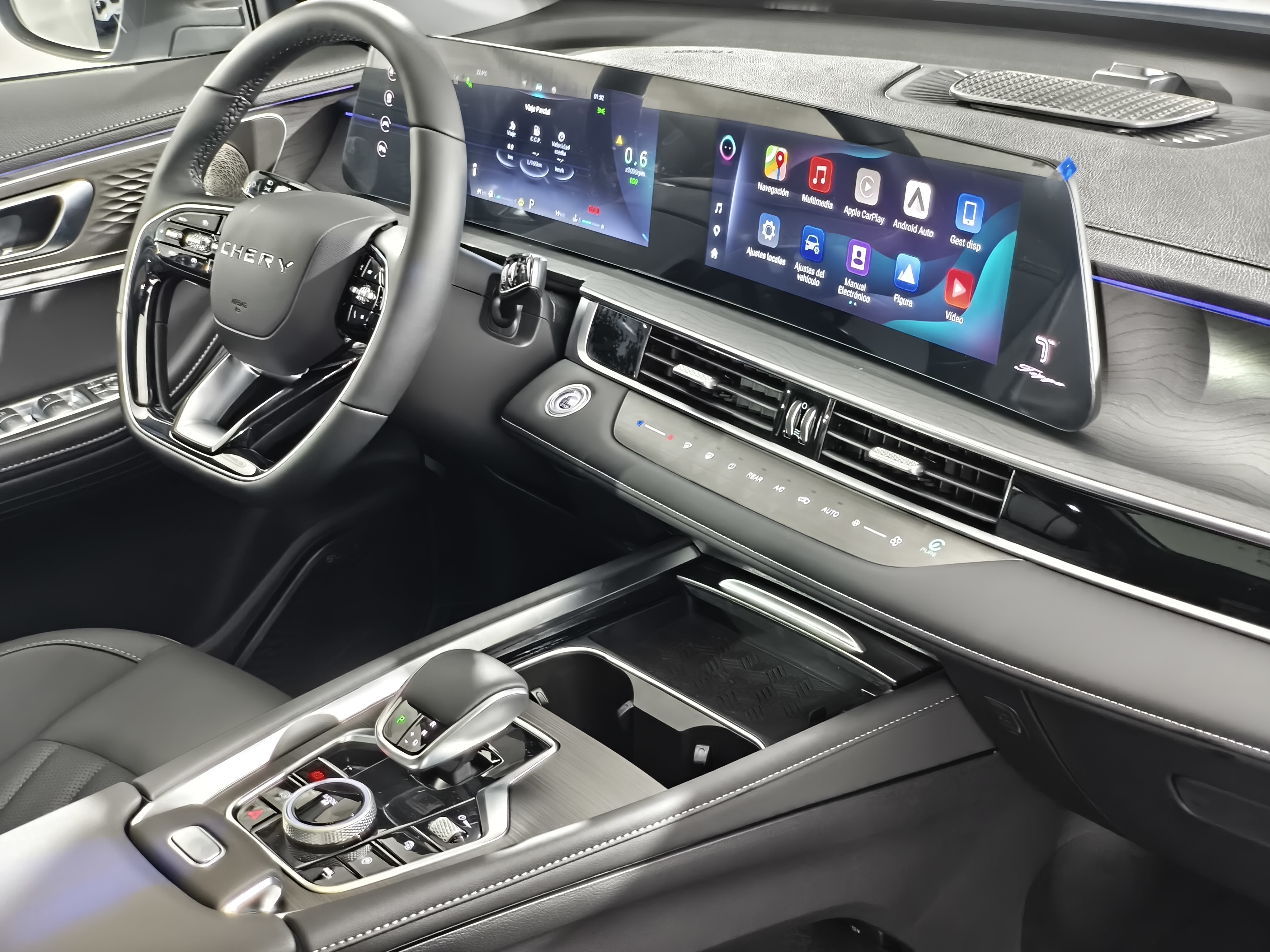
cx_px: 635
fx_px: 1834
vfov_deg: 29.1
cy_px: 476
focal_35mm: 50
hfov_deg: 38.2
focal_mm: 7.1
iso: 5000
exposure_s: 1/20
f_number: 1.9
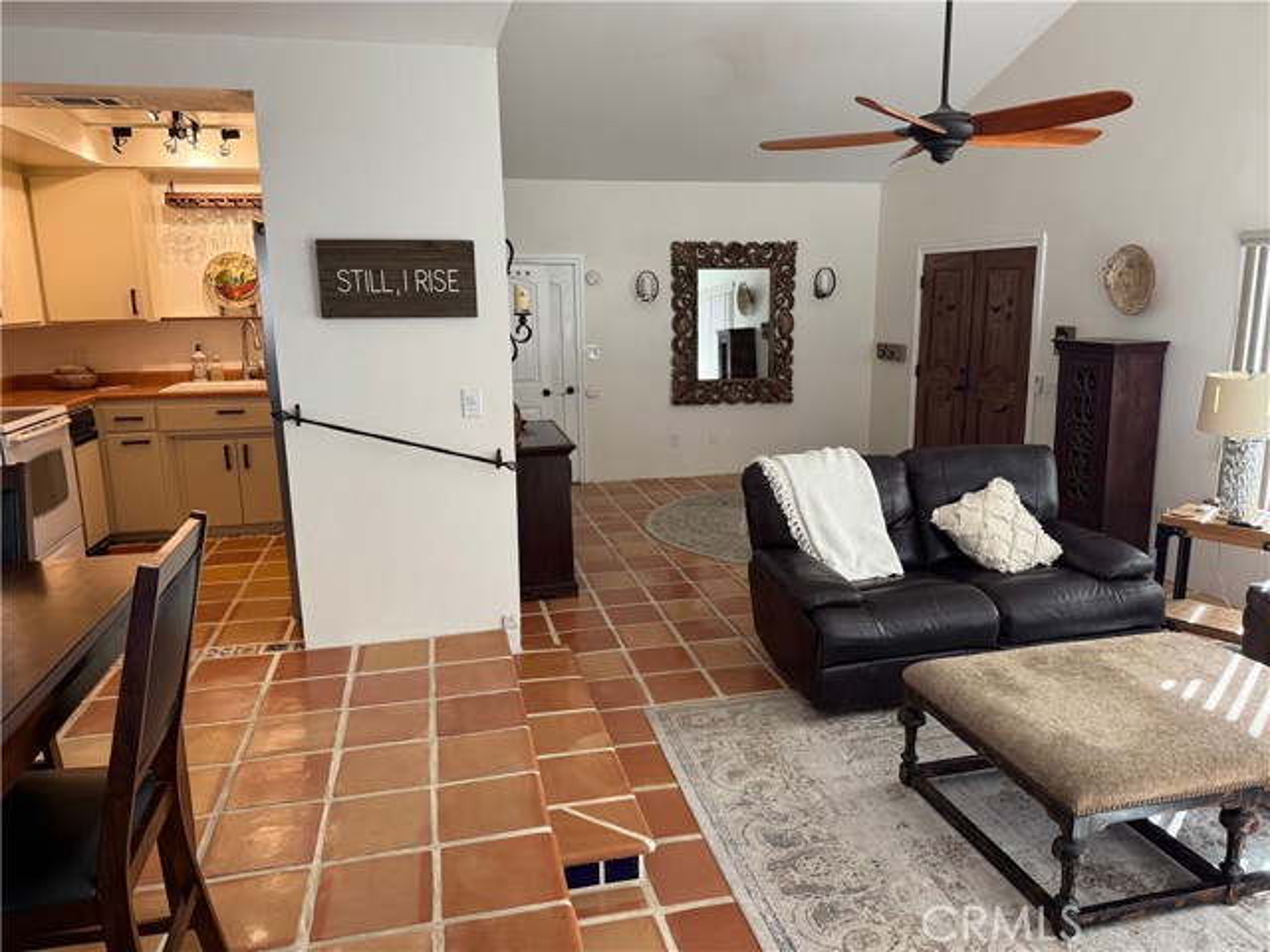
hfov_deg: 71.6
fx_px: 881
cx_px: 635
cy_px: 476
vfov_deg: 56.8
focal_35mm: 24
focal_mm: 6.76
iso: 200
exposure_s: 1/62
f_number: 1.78
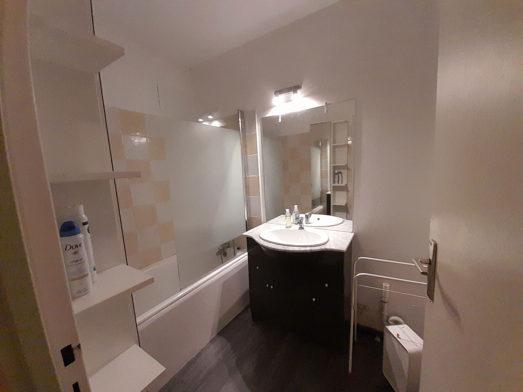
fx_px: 196
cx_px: 262
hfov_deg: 106.2
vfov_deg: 89.9
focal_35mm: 13
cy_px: 196
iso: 250
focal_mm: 1.13
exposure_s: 1/50
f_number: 2.2
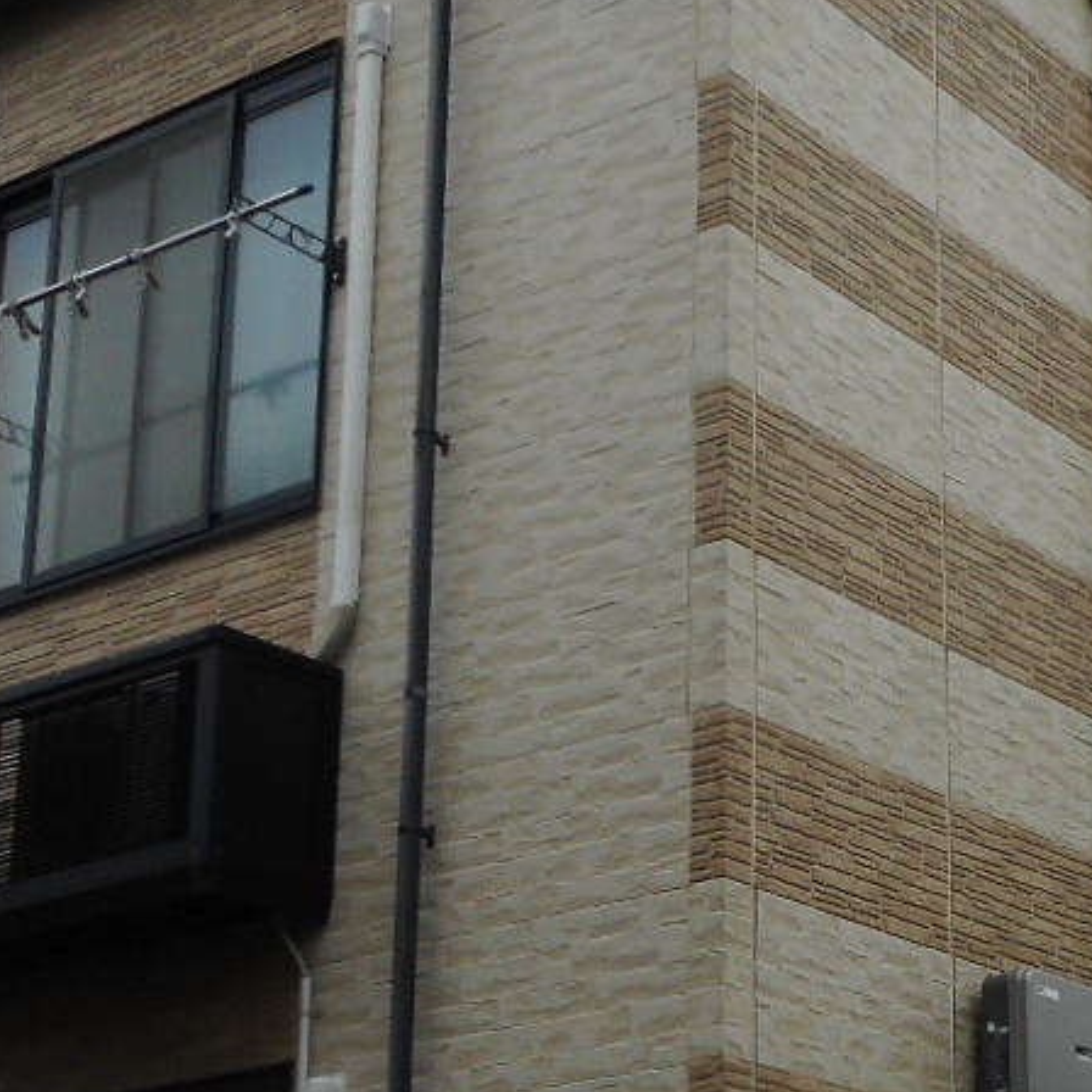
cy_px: 860
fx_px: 2820
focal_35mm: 79
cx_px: 1043
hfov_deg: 21.3
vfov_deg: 21.7
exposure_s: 1/500
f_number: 3.7
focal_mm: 4.5
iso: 80
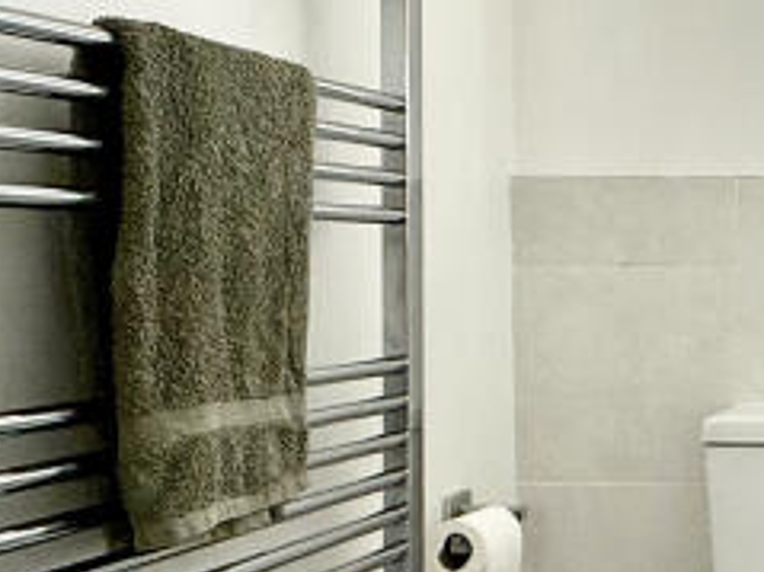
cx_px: 1125
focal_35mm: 60
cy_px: 256
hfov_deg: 25.1
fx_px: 1324
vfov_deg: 24.4
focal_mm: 2.22
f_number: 2.2
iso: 64
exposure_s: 1/110
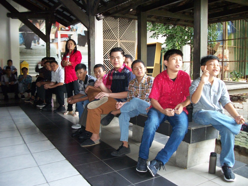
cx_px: 124
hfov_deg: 56.8
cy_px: 93
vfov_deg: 44.2
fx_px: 229
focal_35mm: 32
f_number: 2.9
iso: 250
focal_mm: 5.7
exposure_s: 1/30
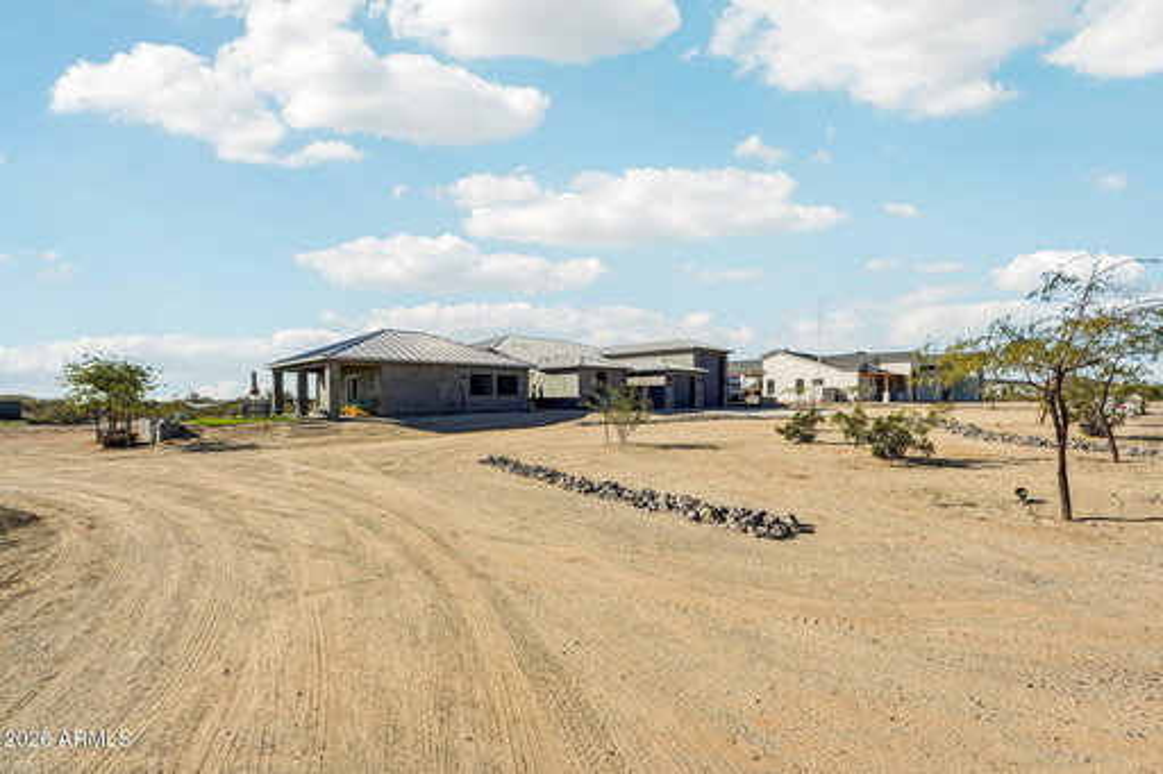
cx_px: 582
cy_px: 387
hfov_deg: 95.0
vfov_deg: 72.0
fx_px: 533
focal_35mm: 16
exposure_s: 1/1000
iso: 400
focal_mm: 16.5
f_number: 10
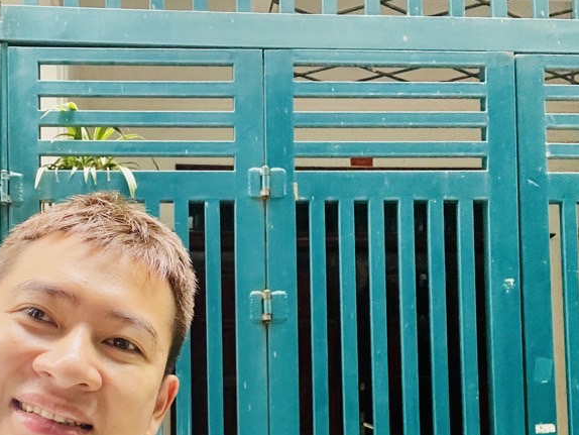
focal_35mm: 41
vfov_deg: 34.1
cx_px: 210
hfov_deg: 45.3
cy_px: 345
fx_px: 686
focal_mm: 2.71
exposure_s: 1/60
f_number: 2.2
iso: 200
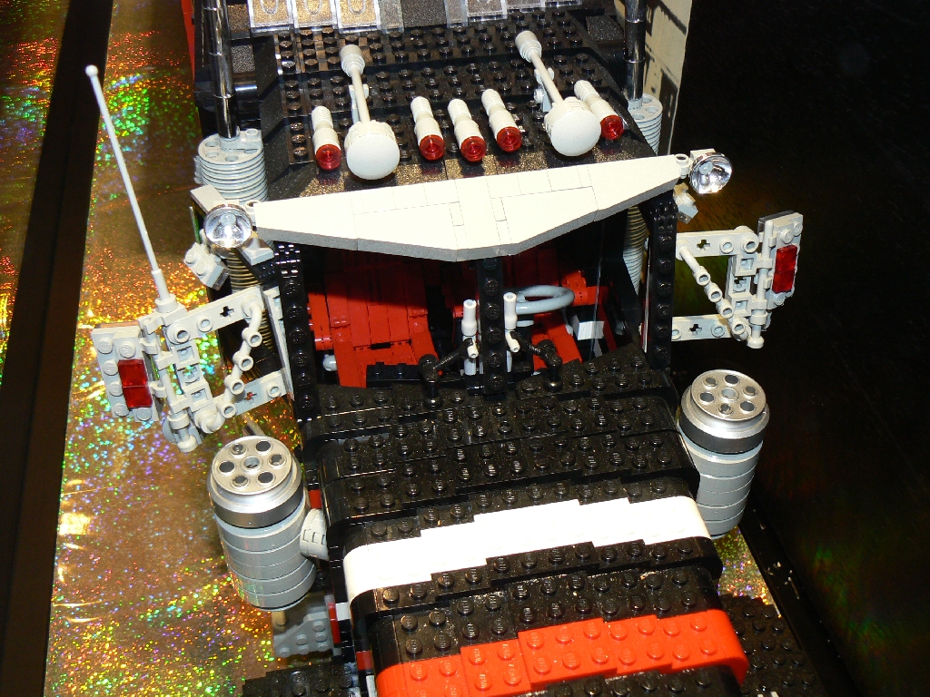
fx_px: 1048
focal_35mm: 39
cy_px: 348
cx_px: 465
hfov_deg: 47.9
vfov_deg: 36.8
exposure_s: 1/30
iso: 100
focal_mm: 6.5
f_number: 2.8
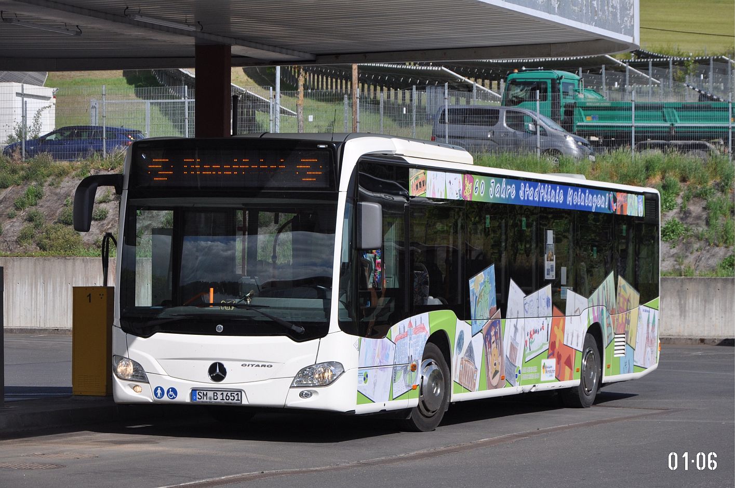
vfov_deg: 11.4
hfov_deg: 17.1
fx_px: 2447
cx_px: 368
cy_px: 244
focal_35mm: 120
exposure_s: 1/1600
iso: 400
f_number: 6.3
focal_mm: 80
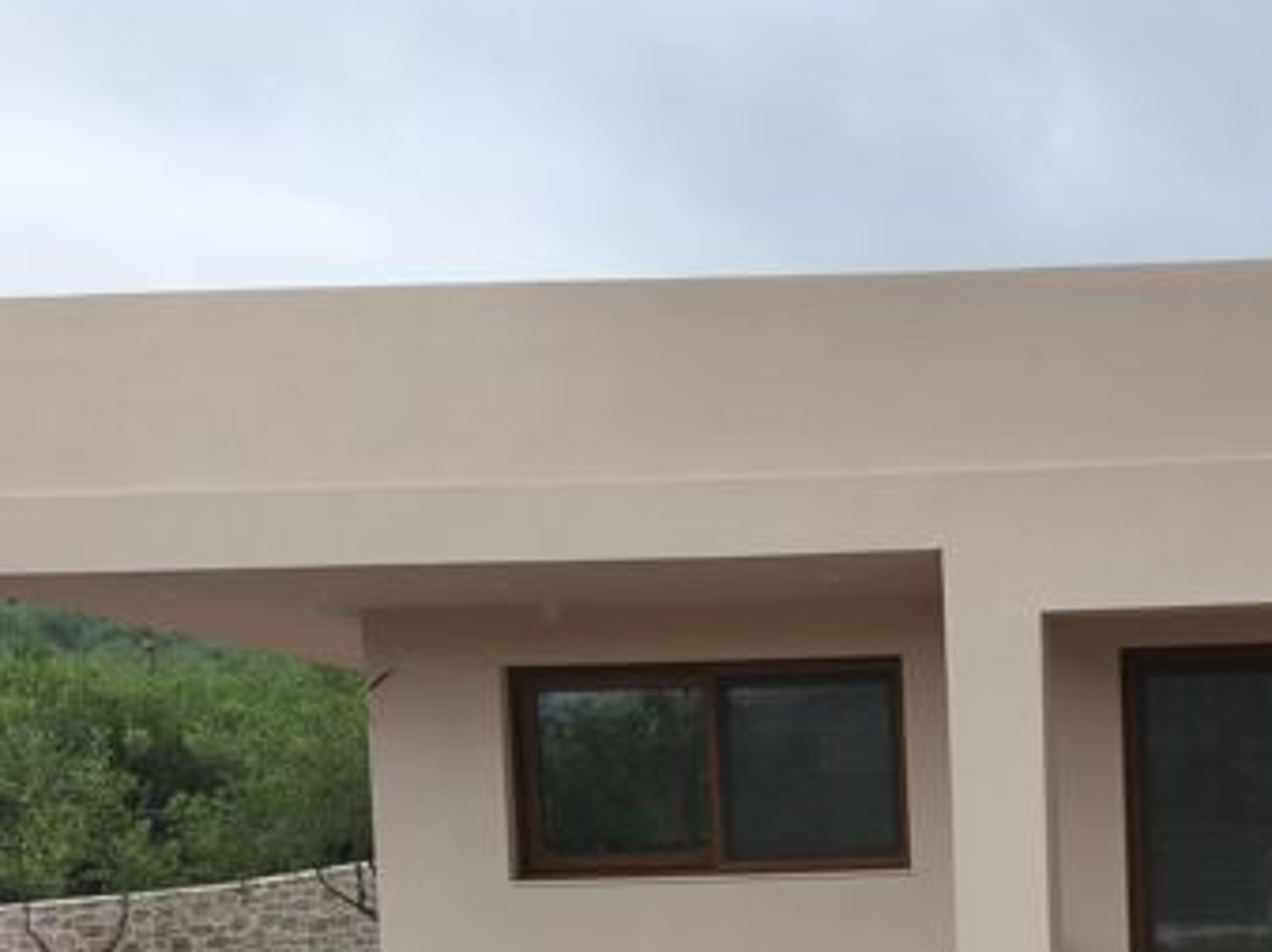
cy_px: 948
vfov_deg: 28.4
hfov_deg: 35.9
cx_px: 1263
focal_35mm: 48
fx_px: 1763
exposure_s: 1/1408
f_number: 1.7
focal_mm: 5.35
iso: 80
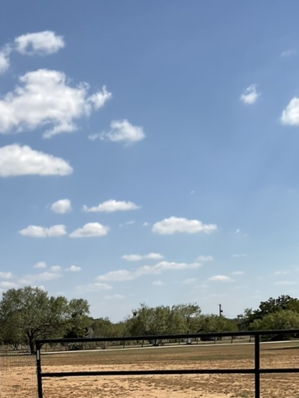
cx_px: 30
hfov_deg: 24.5
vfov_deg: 31.0
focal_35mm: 58
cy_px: 392
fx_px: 668
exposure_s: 1/3788
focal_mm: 3
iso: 16
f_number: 1.8
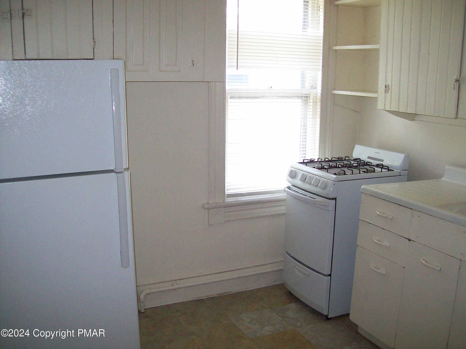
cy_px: 174
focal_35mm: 36
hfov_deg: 51.4
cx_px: 233
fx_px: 485
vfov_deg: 39.7
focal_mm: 6
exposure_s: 1/64
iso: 200
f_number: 2.7
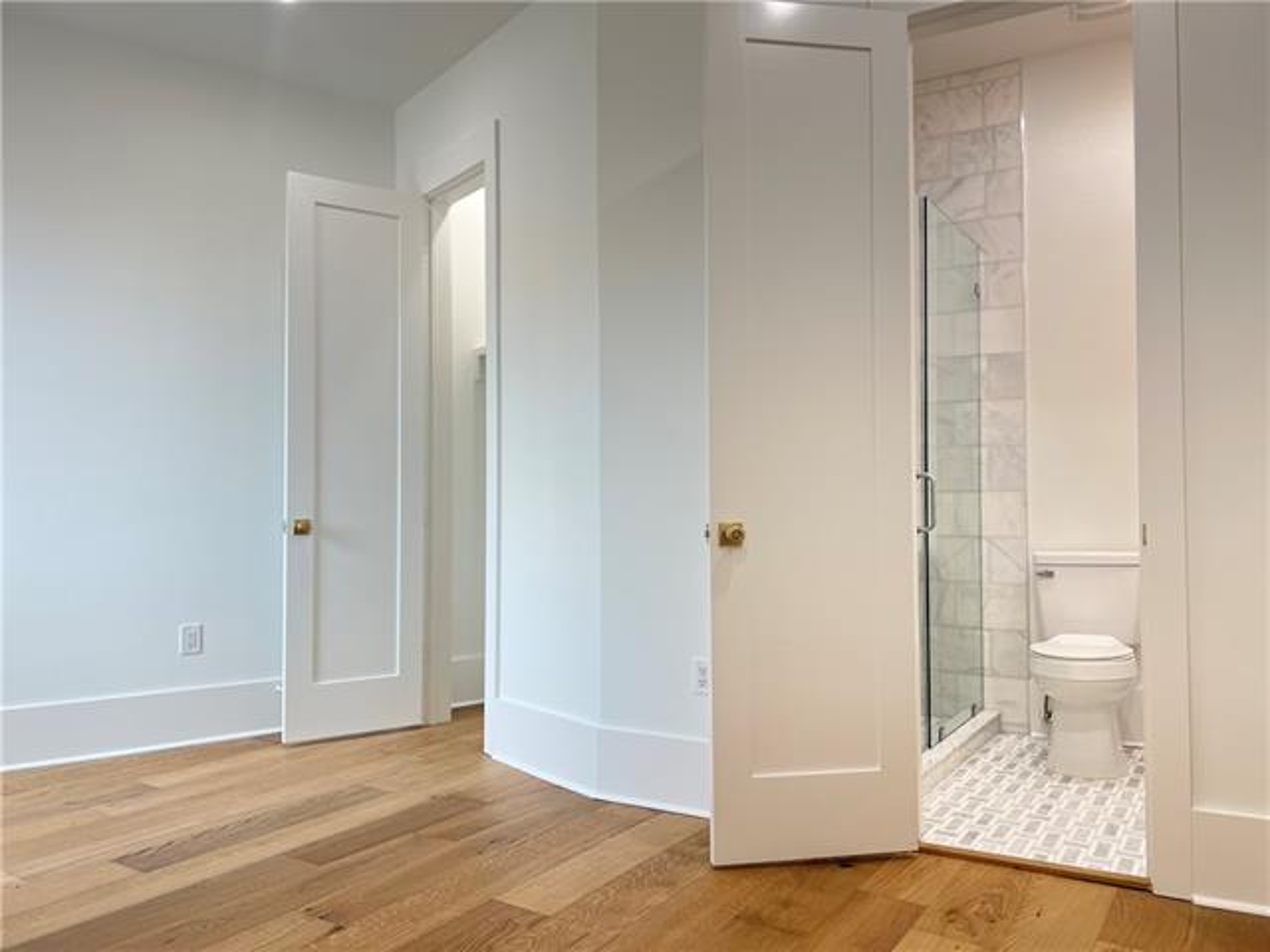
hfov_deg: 67.3
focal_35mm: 26
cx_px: 635
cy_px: 476
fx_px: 954
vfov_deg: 53.1
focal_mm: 5.7
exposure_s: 1/120
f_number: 1.5
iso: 80
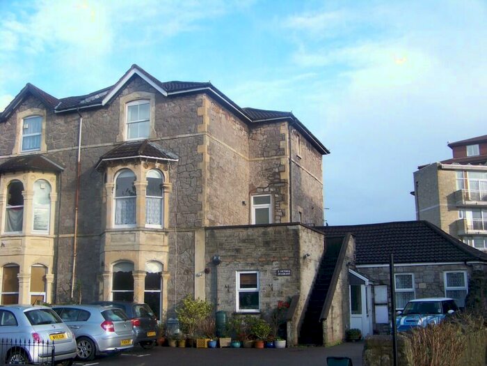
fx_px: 605
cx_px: 244
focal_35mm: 43
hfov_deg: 43.9
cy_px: 183
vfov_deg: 33.6
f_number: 2.8
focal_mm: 6.75
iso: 66
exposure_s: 1/320
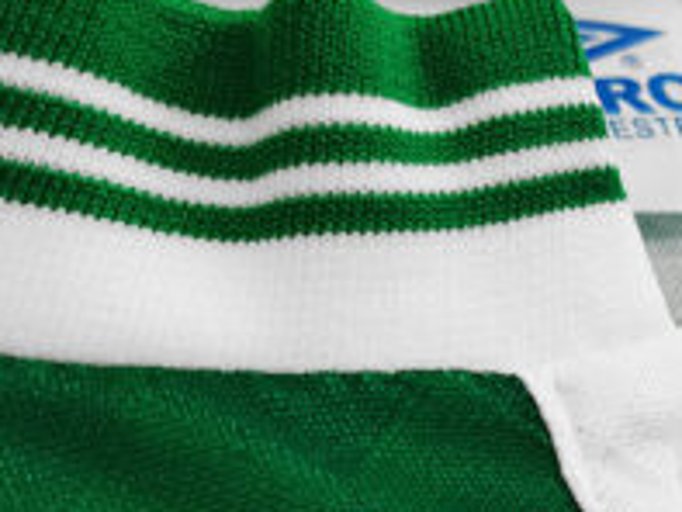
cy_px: 560
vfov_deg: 18.0
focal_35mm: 79
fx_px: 1557
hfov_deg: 21.8
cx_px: 924
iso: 400
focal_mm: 5.58
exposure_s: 1/33.3
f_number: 1.8
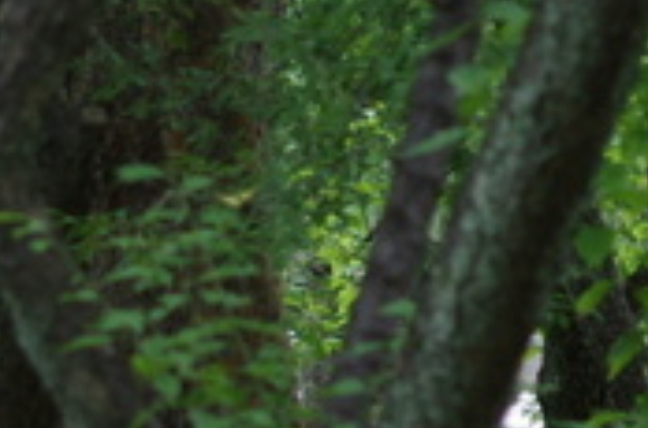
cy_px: 454
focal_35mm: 617
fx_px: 11076
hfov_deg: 3.3
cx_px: -1128
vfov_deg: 2.2
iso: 200
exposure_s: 1/125
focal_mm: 70
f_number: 4
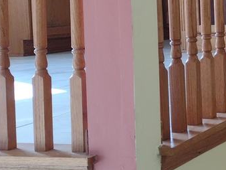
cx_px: 392
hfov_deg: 15.1
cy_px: 35
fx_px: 751
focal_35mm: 115
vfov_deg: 12.8
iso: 100
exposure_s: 1/123
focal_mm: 4.71
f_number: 1.7
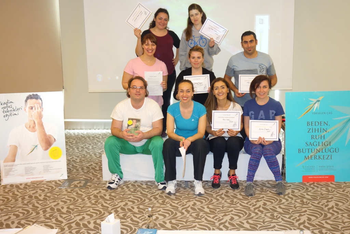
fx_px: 438
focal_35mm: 45
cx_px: 175
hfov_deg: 43.6
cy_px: 117
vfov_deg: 29.9
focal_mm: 16.59
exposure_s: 1/40
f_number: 3.2
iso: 800
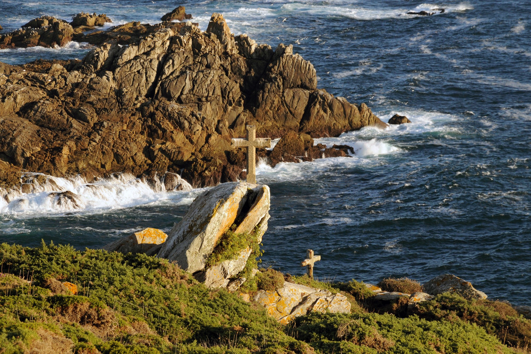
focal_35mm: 158
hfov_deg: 13.0
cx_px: 266
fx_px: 2323
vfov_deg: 8.7
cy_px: 177
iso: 640
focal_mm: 105
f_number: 10
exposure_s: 1/400
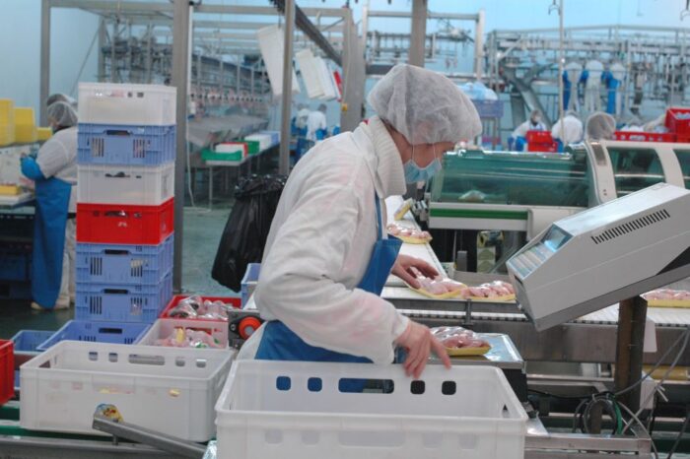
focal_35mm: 52
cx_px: 345
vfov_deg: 25.7
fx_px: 1006
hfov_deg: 37.9
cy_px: 230
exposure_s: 1/100
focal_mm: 35
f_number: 5
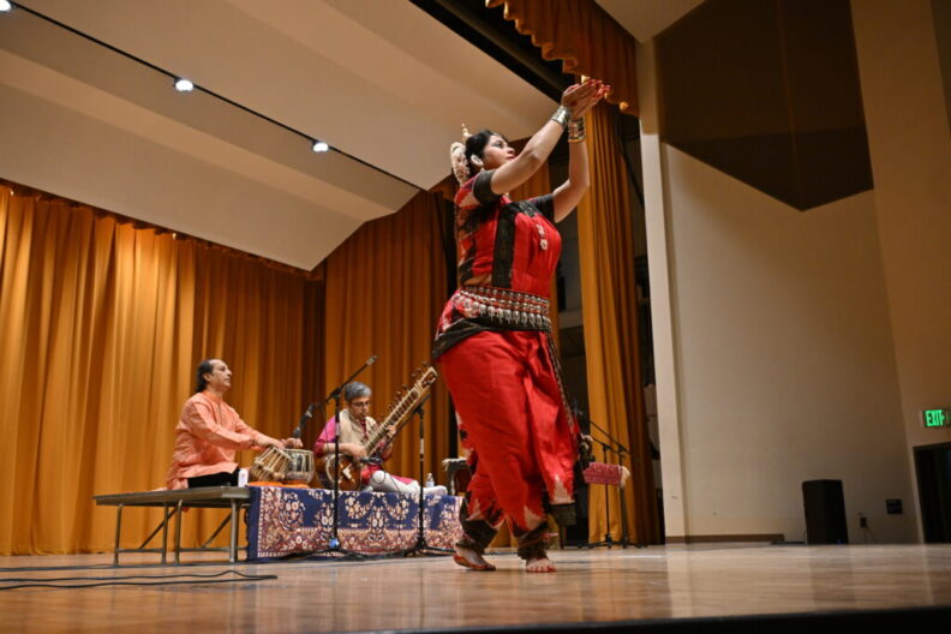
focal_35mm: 34
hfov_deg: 55.8
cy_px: 317
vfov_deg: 38.9
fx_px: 898
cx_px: 476
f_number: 5.6
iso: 1600
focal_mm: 34
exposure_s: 1/200
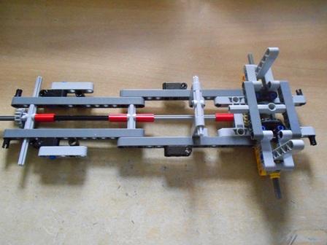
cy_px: 122
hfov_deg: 67.3
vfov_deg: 53.1
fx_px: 246
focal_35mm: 26
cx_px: 164
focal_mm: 4.6
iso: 800
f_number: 3.2
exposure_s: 1/25
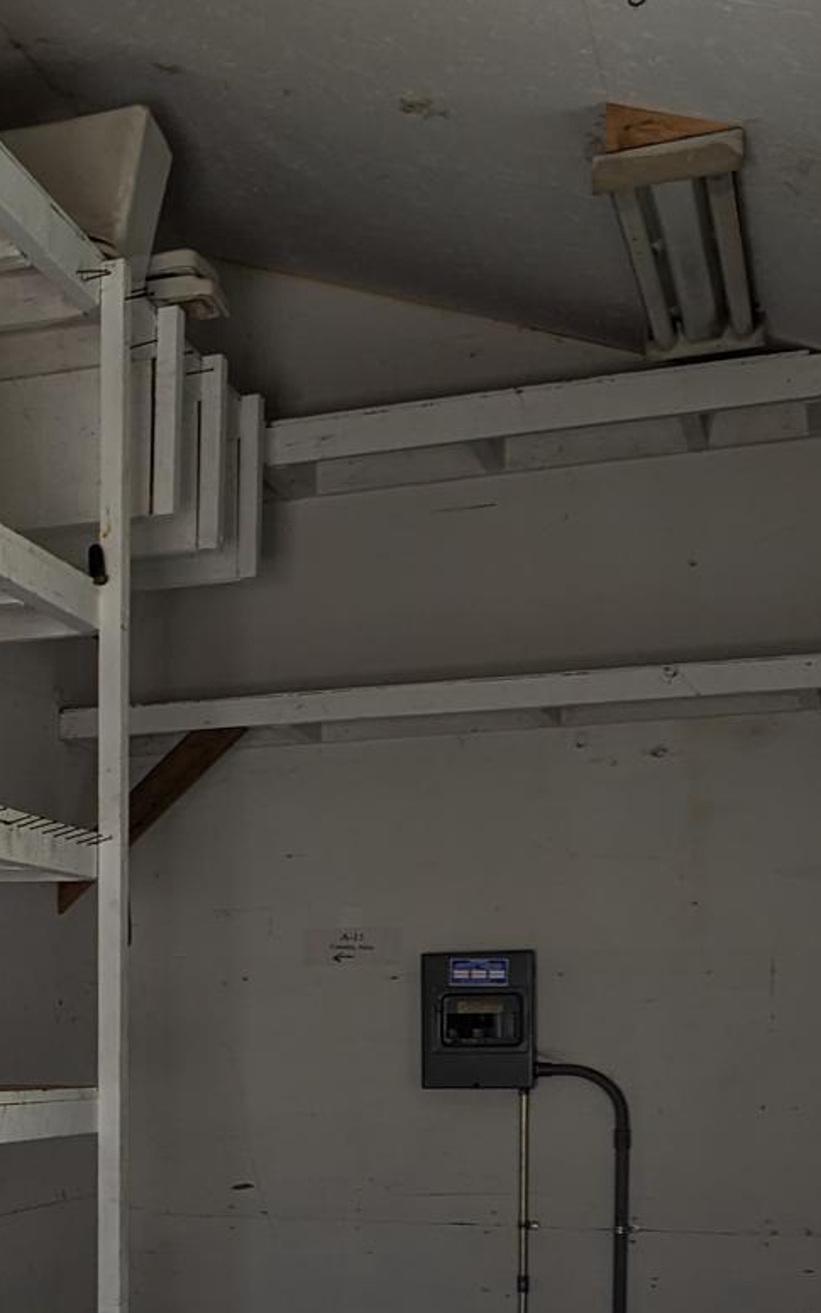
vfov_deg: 29.8
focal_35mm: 67
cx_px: -823
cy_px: 1091
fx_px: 2399
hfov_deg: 15.5
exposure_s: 1/23.8
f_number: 1.85
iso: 51
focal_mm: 6.81
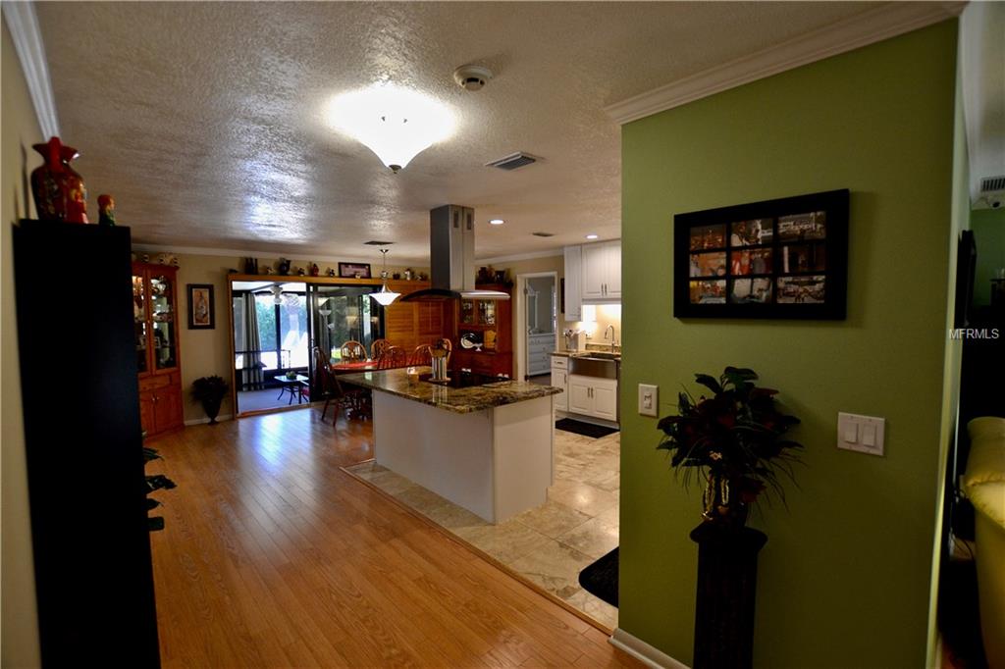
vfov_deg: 77.3
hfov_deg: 100.4
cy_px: 334
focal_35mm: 15
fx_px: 419
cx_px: 502
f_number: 3.5
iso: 400
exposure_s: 1/60
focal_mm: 10
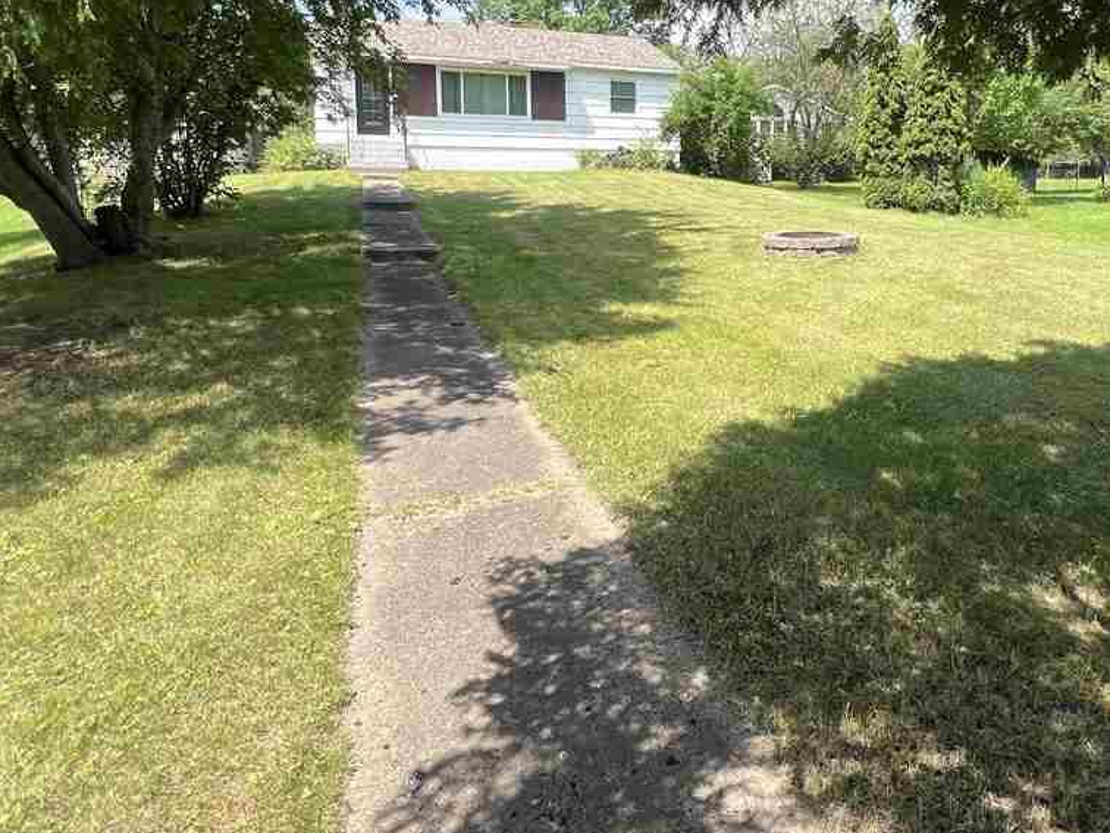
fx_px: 705
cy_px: 256
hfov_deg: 74.9
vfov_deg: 59.2
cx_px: 703
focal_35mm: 22
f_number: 1.8
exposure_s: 1/758
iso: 32
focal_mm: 1.57
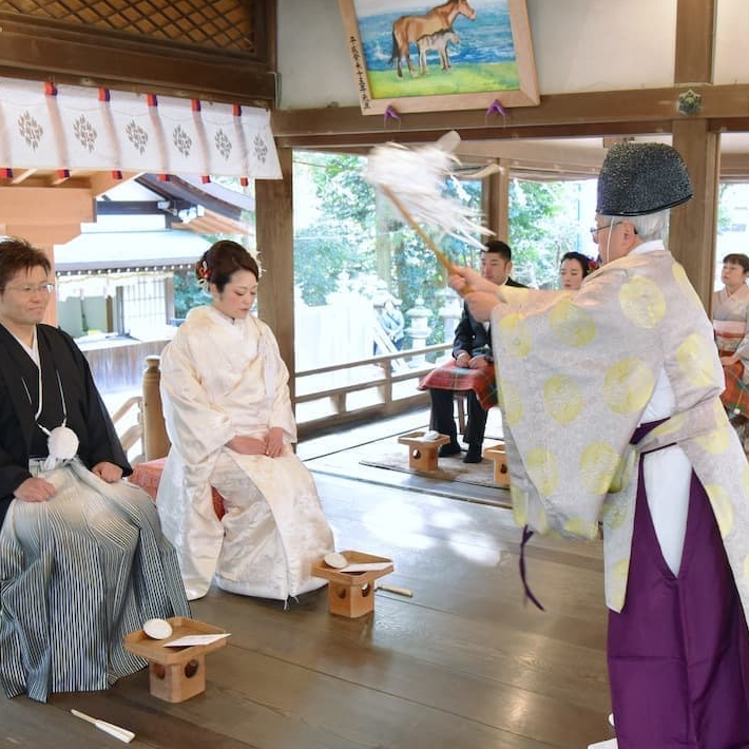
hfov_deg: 38.2
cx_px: 439
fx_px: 1077
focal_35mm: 44
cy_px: 378
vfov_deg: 38.3
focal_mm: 34
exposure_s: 1/60
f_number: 5.6
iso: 4000
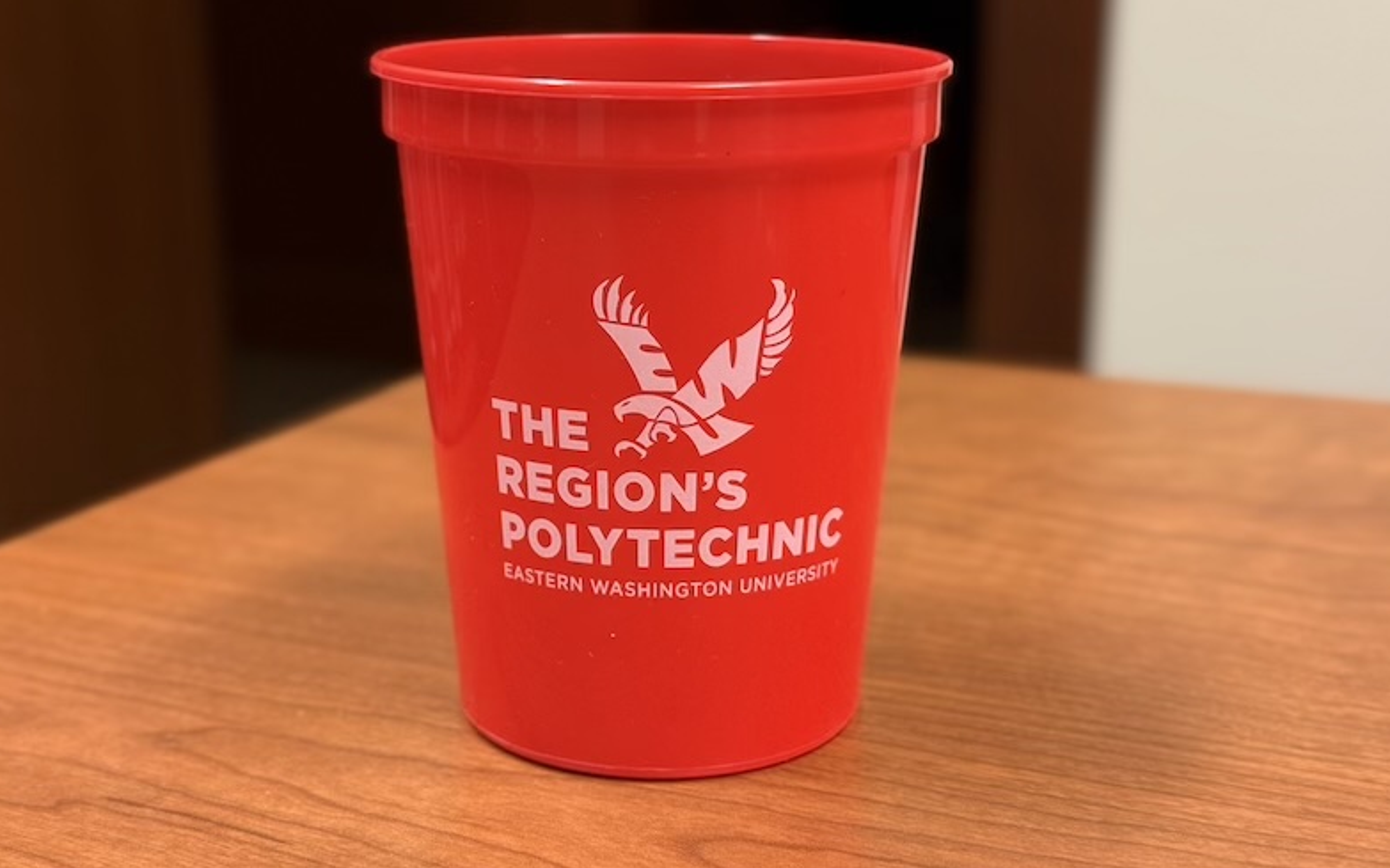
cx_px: 705
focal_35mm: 52
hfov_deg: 38.9
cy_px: 408
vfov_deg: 24.9
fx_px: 1969
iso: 200
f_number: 1.78
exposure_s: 1/40
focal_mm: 6.76
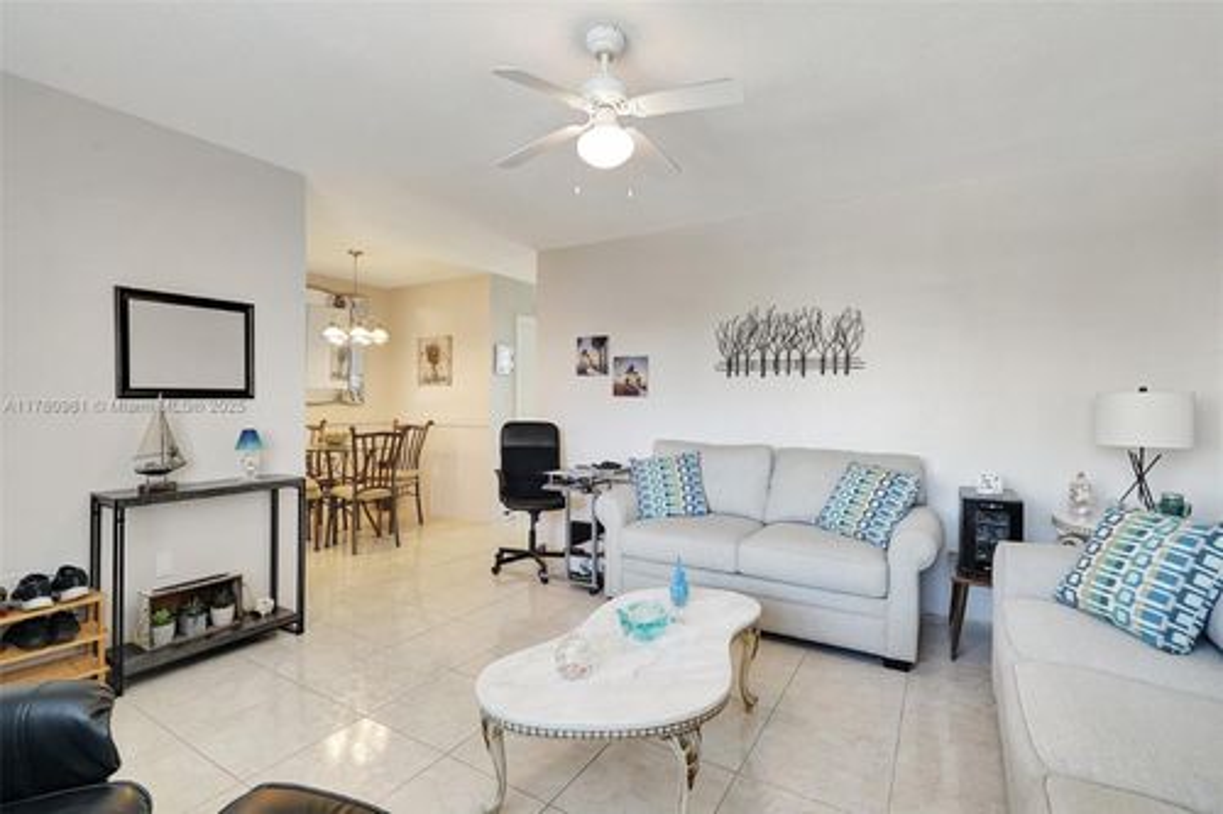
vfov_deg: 73.7
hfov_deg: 96.8
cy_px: 407
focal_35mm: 16
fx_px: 543
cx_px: 612
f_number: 13
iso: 640
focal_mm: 16
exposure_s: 1/2
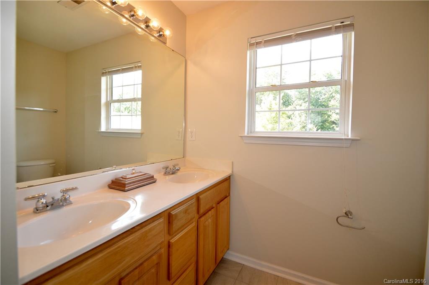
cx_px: 214
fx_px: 179
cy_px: 142
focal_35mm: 15
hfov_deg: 100.5
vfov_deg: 77.2
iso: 400
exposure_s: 1/80
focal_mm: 10
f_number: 4.5
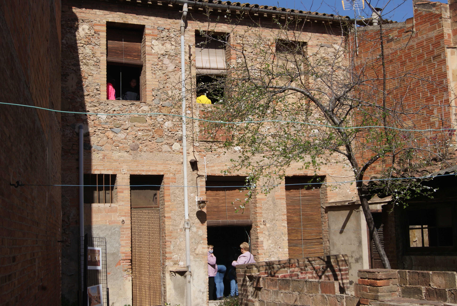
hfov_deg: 37.8
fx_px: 667
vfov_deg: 25.8
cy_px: 153
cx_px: 228
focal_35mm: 52
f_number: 13
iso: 100
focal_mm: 35
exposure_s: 1/160
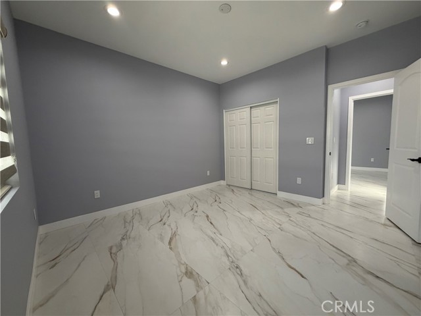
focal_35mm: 14
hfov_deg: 102.1
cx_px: 210
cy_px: 158
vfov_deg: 85.7
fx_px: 170
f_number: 2.2
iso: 200
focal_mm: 2.22
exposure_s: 1/120
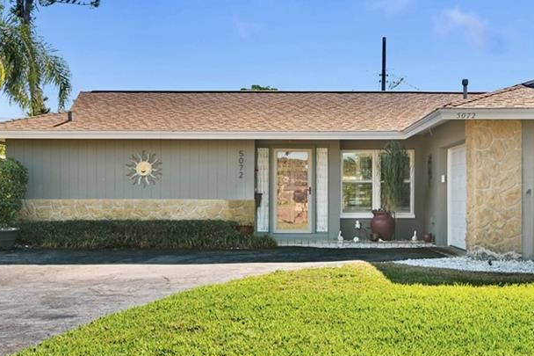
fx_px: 741
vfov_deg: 27.0
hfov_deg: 39.5
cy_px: 202
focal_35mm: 50
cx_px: 310
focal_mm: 19
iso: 250
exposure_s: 1/125
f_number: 6.3
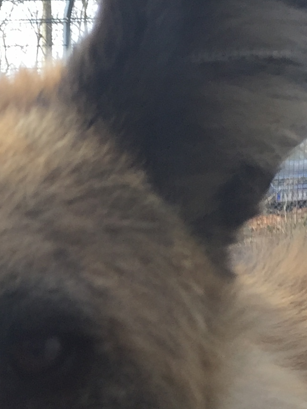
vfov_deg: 16.8
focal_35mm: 109
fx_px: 1289
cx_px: -108
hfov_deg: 13.1
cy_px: 557
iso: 32
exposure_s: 1/124
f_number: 2.2
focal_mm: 4.15
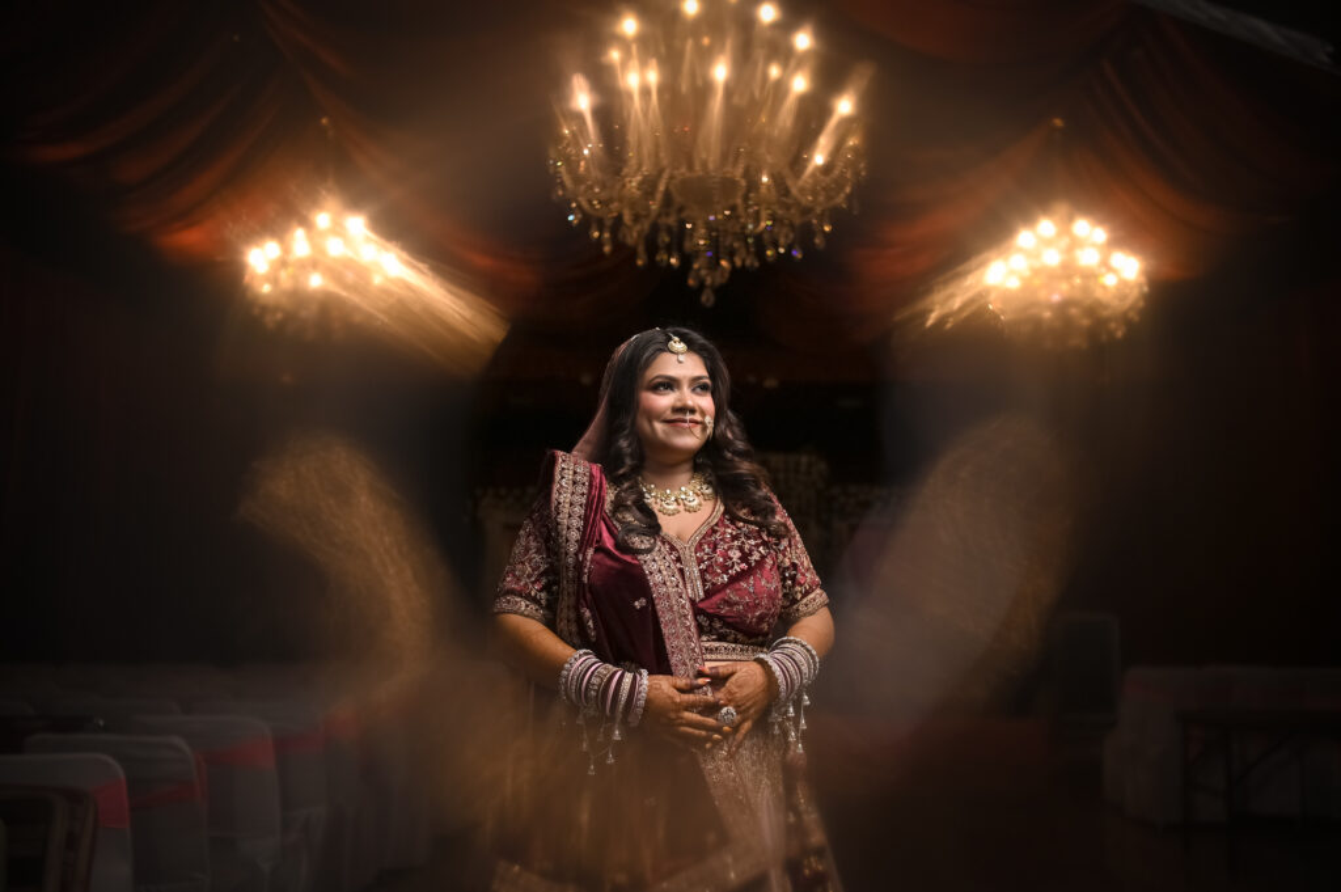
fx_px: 1303
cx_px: 670
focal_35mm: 35
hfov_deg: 54.5
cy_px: 446
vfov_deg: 37.8
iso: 200
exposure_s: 1/250
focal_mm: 35
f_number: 2.2
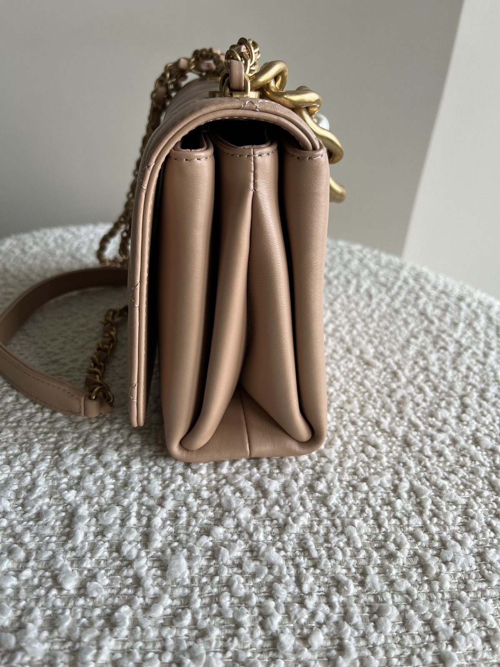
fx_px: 501
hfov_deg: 53.1
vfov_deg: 67.3
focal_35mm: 26
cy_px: 334
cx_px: 250
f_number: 1.6
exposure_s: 1/121
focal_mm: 5.1
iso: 50
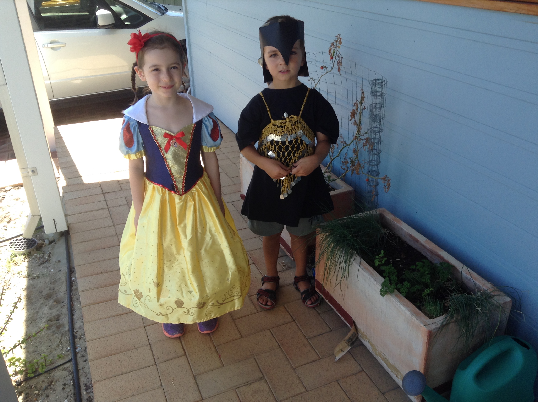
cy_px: 201
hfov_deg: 55.4
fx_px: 512
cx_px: 269
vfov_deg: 42.8
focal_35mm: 33
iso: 25
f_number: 2.4
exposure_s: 1/220
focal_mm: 3.3
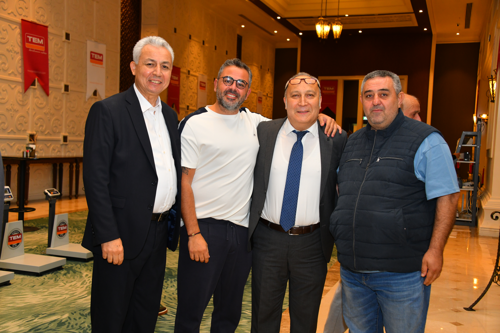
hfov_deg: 46.4
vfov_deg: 31.9
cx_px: 250
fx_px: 583
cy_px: 166
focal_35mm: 42
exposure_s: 1/50
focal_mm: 42
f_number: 5.6
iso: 1000
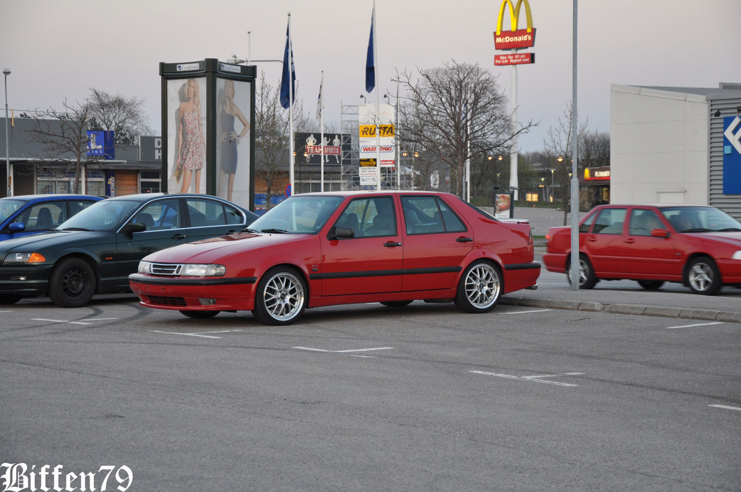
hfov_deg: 21.9
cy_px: 246
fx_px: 1912
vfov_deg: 14.7
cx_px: 370
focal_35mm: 93
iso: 400
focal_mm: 62
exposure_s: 1/80
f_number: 5.3
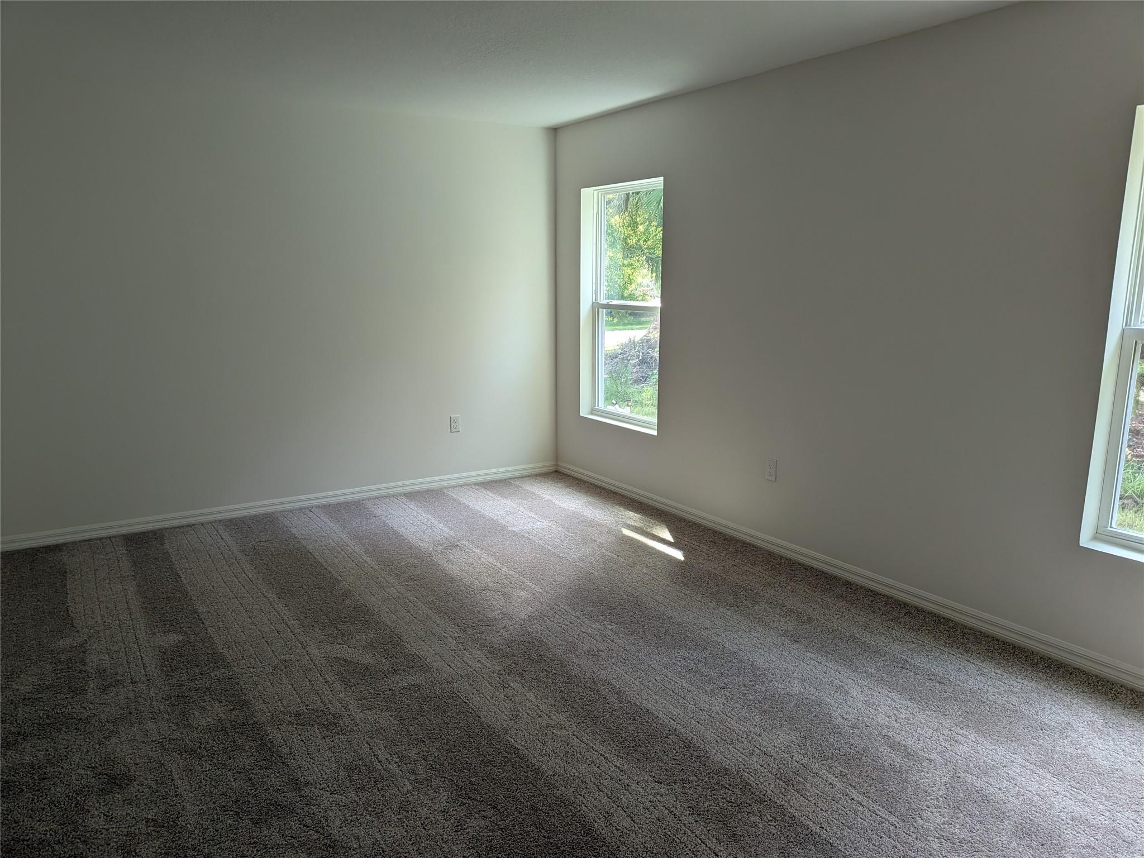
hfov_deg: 71.6
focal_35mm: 24
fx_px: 793
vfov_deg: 56.8
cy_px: 429
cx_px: 572
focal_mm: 4.53
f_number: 1.7
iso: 122
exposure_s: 1/126
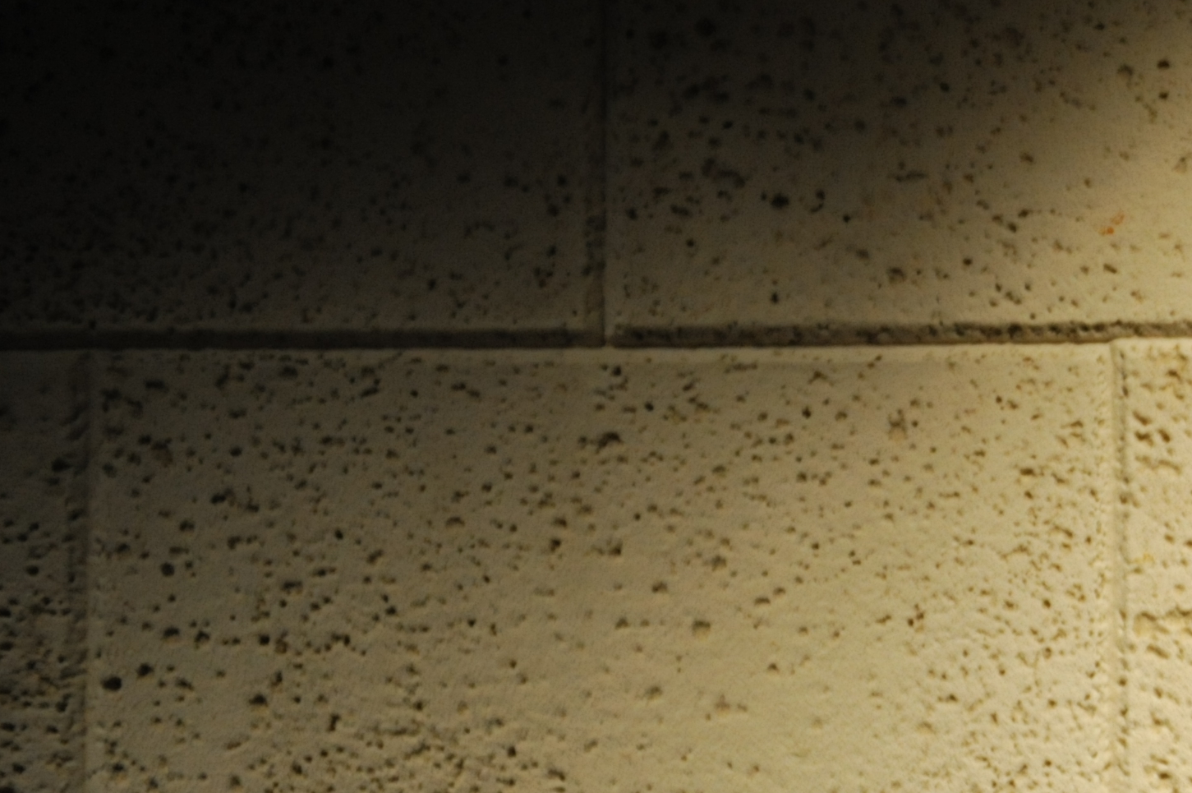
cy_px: 512
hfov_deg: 14.8
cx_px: 1558
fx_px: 4367
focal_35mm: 132
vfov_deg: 10.4
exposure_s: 1/800
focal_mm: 45
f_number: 2.8
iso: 2000
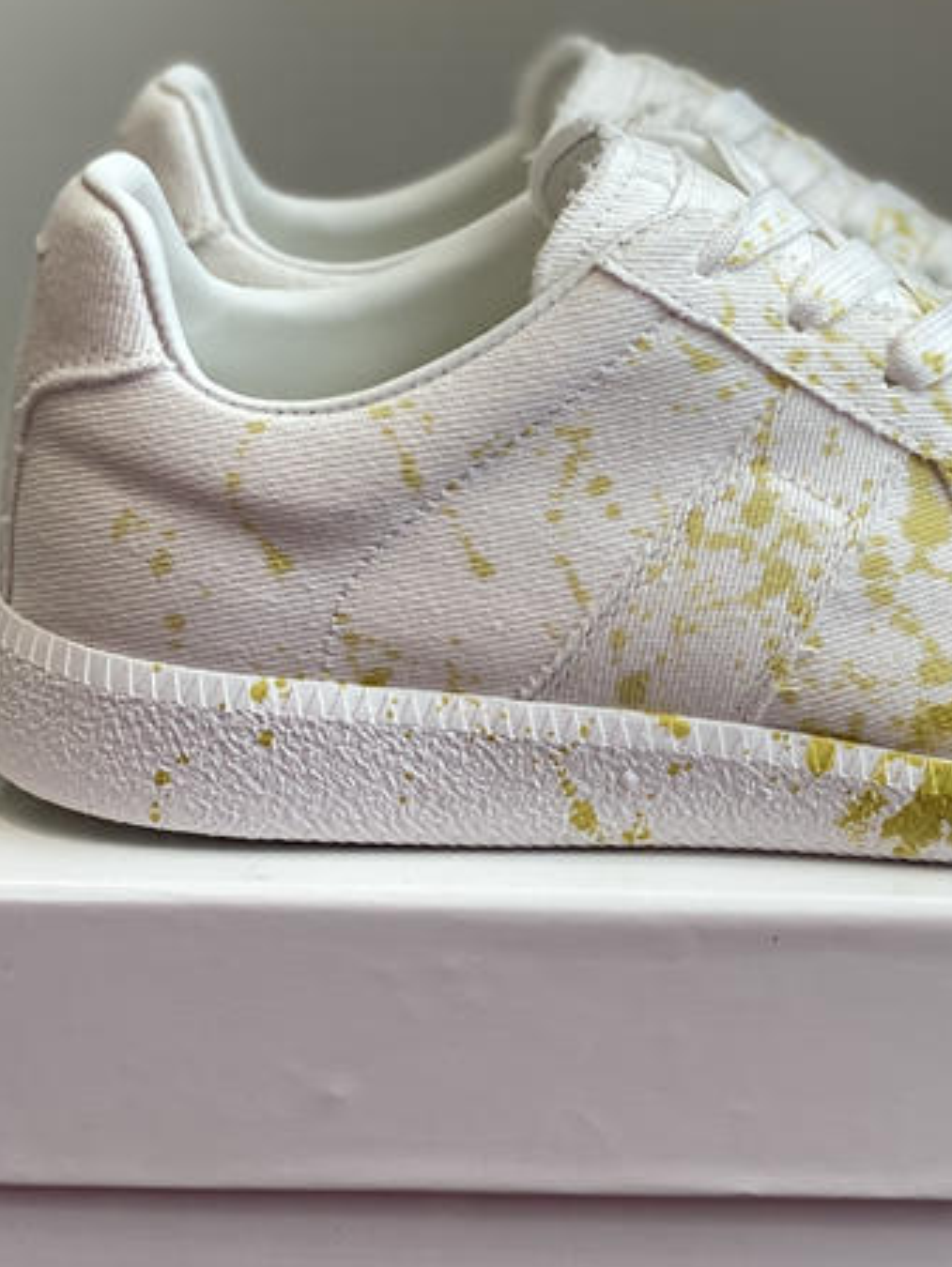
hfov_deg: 14.7
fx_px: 3663
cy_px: 504
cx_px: 817
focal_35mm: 100
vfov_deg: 19.6
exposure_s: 1/122
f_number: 2
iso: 25
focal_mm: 6
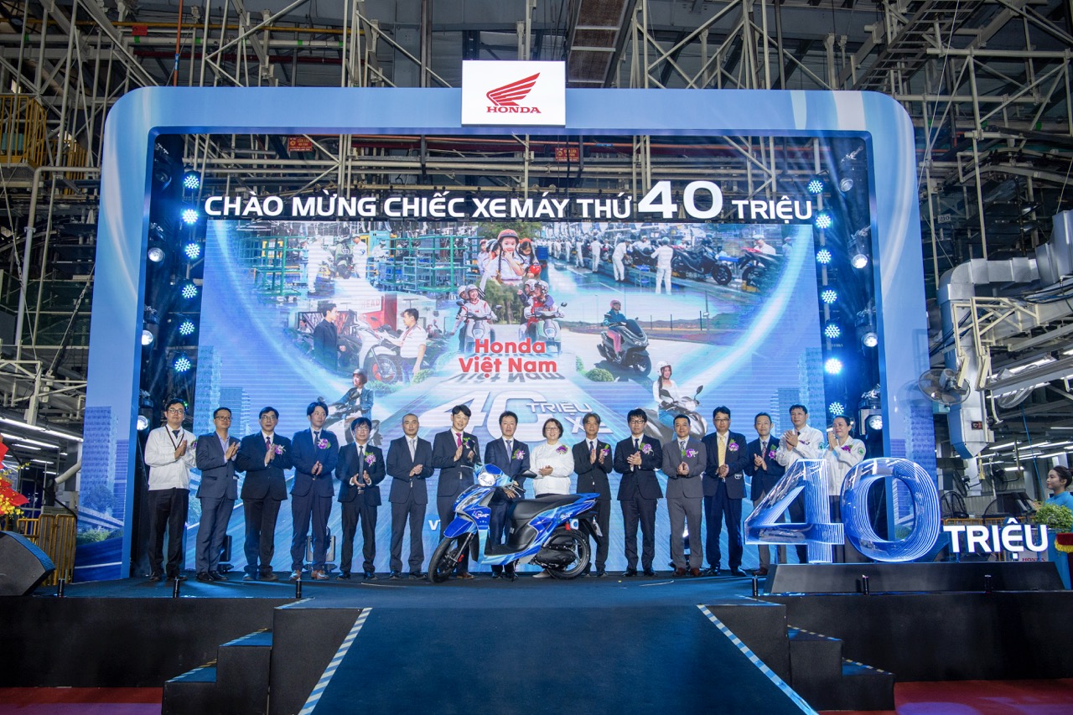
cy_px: 358
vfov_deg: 42.3
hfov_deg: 60.3
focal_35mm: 31
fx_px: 924
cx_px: 536
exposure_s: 1/250
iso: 1000
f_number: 5
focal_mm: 31
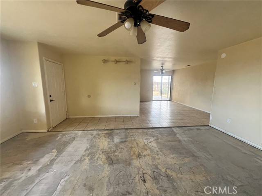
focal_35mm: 13
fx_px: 98
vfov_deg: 89.9
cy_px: 98
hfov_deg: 106.2
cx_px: 131
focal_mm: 1.57
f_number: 1.8
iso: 64
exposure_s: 1/99
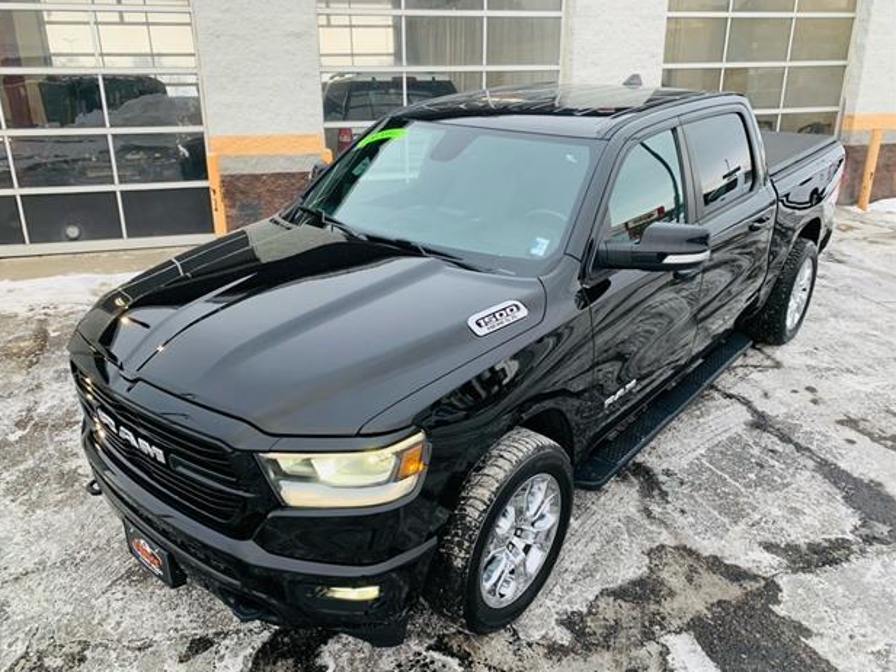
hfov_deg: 65.3
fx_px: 699
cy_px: 333
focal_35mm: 27
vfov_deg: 51.4
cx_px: 432
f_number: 1.8
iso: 64
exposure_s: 1/120
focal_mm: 4.25
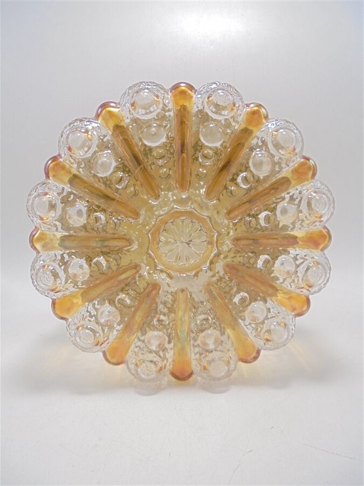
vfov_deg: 67.3
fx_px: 365
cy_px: 243
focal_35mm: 26
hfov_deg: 53.1
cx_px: 182
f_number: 3.5
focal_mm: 4.6
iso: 100
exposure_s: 1/50
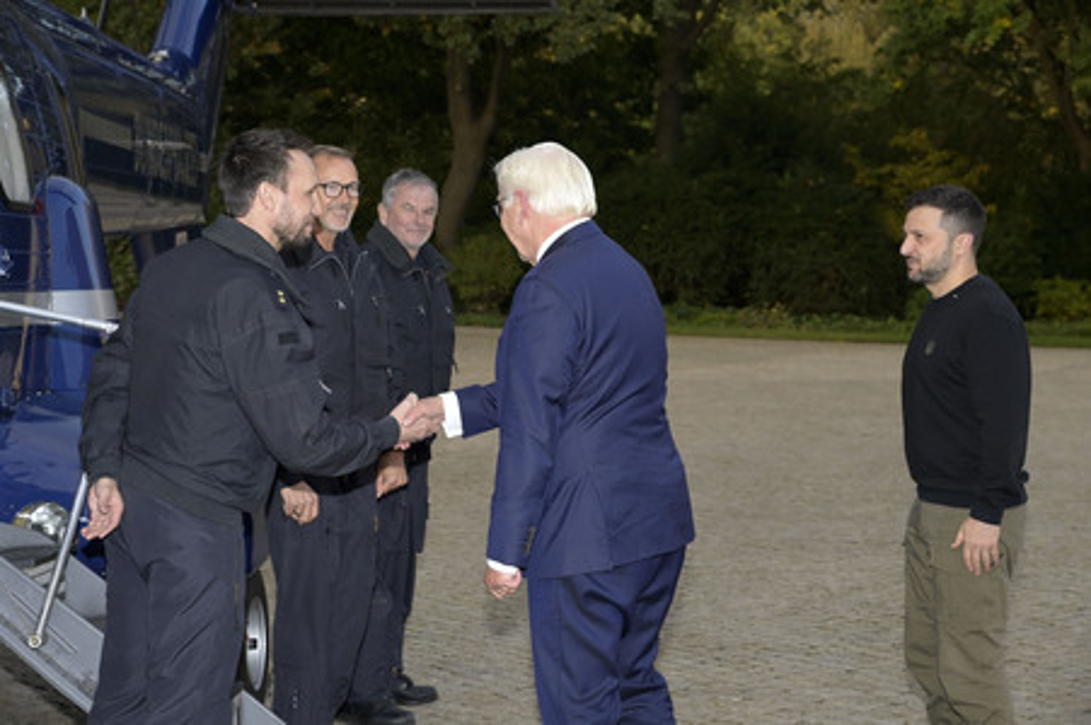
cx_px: 546
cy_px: 362
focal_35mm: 85
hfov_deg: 23.9
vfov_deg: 16.0
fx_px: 2574
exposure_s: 1/250
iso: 1000
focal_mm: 85
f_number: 8
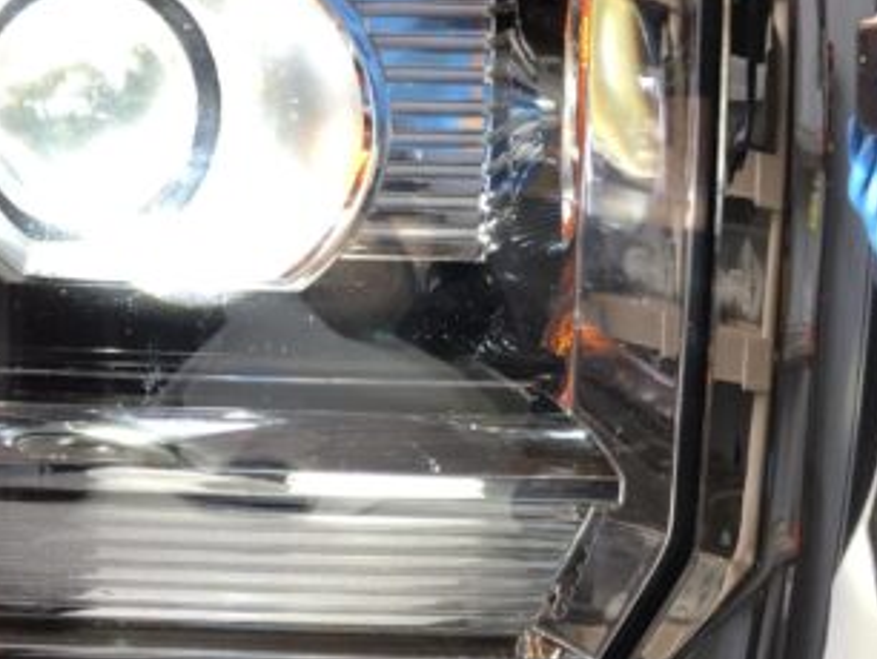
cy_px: 311
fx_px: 1623
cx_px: 246
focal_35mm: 64
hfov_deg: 29.9
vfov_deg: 23.0
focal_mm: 3.99
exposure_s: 1/40
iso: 25
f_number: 1.8
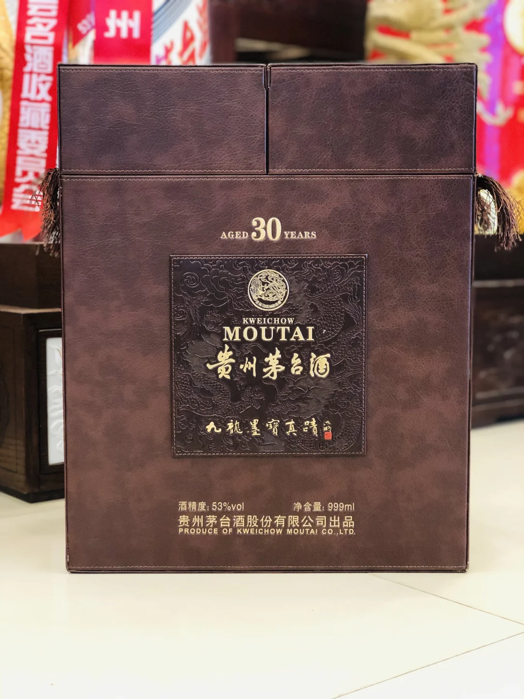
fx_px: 1150
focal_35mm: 57
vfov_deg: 33.8
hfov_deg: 25.7
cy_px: 350
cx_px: 262
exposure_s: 1/33
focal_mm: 6.6
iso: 250
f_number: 2.8
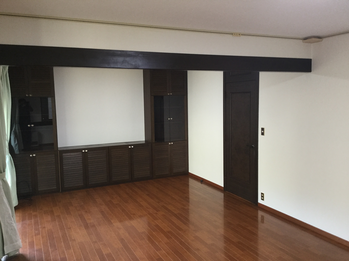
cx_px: 174
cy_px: 130
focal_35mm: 31
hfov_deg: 58.4
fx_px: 313
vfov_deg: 45.4
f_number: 2.4
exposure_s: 1/30
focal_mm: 3.3
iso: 80
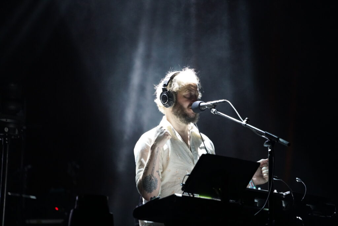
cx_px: 169
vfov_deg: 6.9
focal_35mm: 200
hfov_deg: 10.3
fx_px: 1879
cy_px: 113
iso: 6400
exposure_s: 1/200
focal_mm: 200
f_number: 2.8
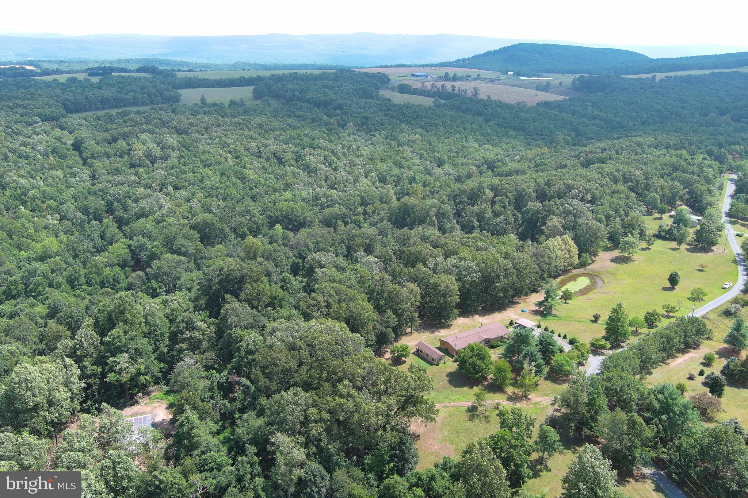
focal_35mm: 29
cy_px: 249
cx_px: 374
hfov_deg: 63.7
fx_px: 602
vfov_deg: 45.0
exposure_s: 1/407
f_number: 2.8
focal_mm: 10.57
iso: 100
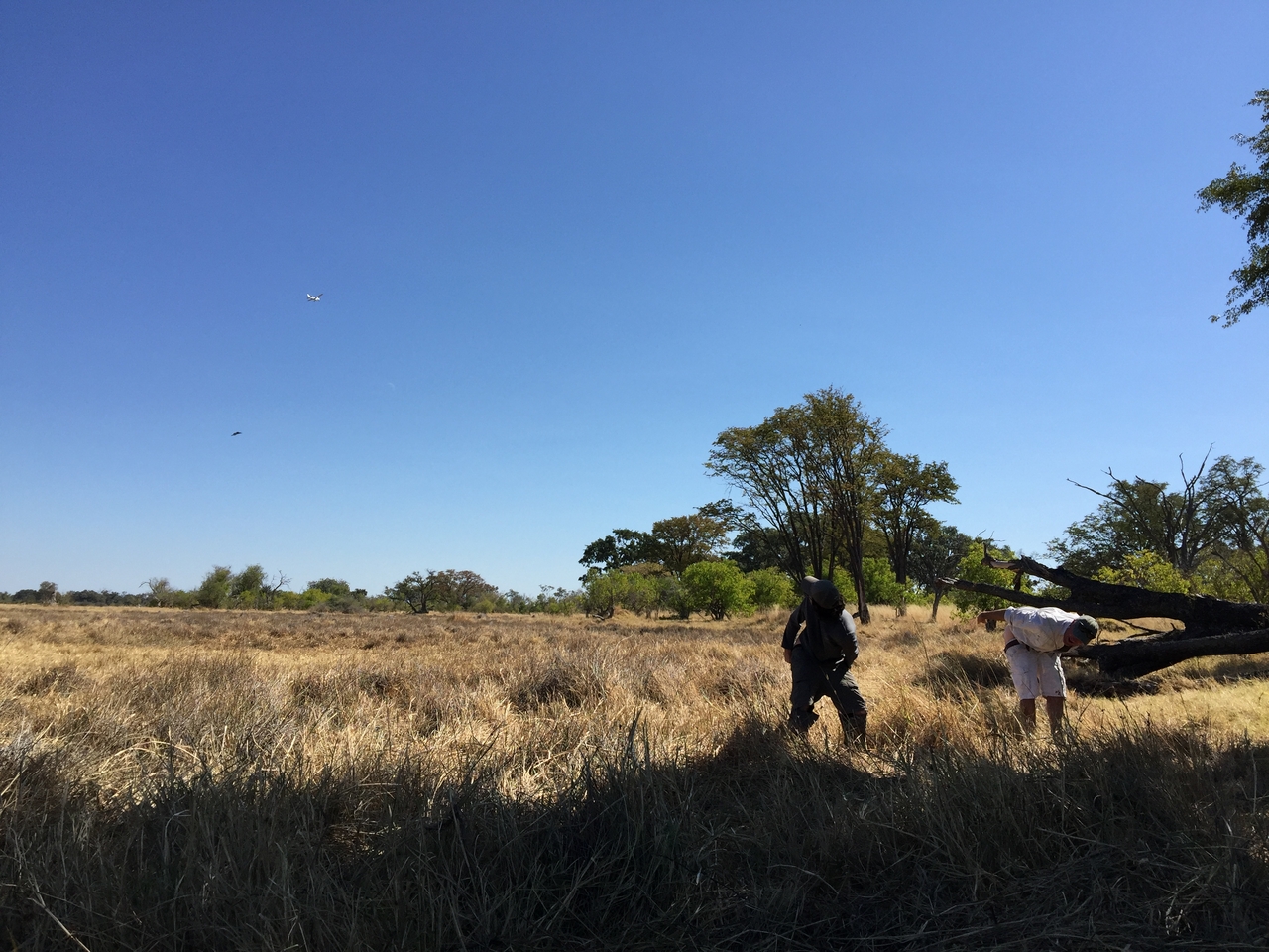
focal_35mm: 29
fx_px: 1063
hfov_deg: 61.7
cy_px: 476
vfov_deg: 48.2
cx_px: 634
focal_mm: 4.15
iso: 32
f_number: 2.2
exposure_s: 1/2198
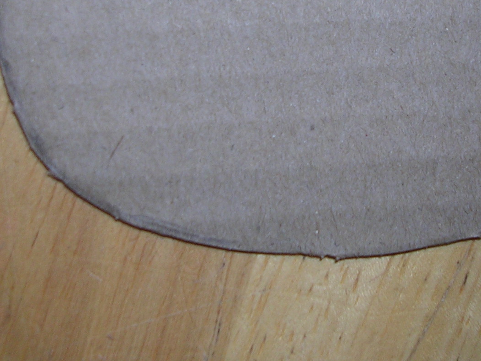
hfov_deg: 26.2
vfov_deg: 19.6
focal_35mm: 74
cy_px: 46
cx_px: 329
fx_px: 1028
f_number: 2.8
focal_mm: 5.8
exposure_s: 1/60.1
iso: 50
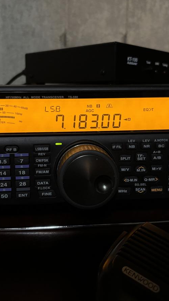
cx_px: 84
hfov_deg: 31.2
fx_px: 303
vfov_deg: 52.8
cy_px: 150
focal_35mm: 38
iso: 200
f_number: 1.6
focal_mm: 5.96
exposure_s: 1/60
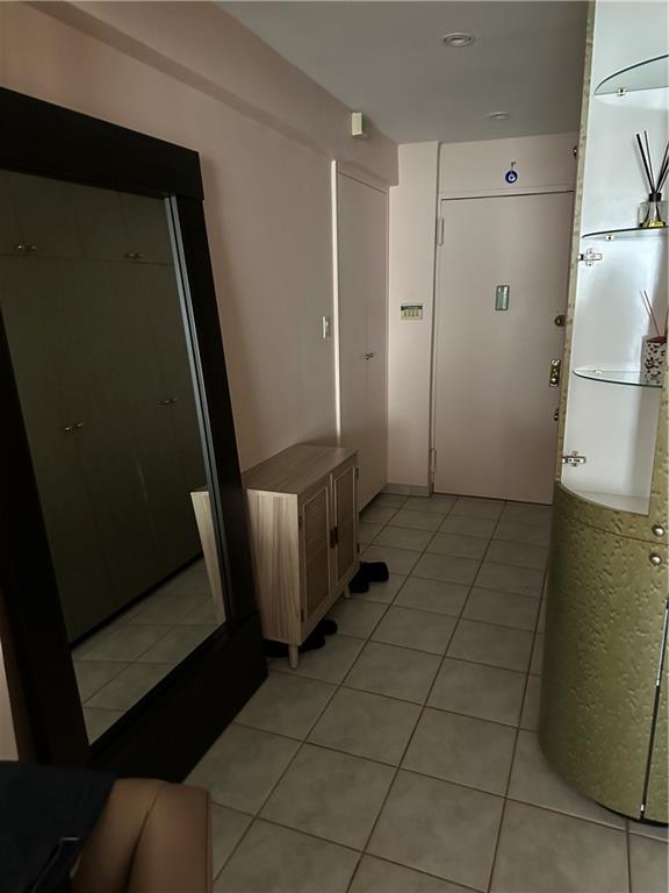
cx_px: 334
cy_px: 446
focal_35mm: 24
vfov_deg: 71.6
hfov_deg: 56.8
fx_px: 618
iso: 1000
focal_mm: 6.86
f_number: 1.78
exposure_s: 1/30
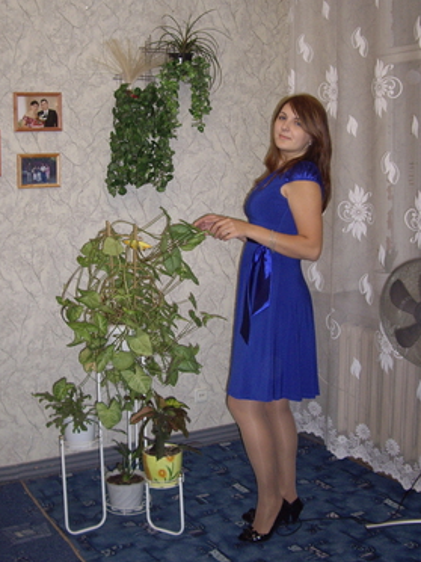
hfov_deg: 31.5
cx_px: 178
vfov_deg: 41.2
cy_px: 283
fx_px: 746
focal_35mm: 46
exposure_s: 1/40
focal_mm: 7.9
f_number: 2.8
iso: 200
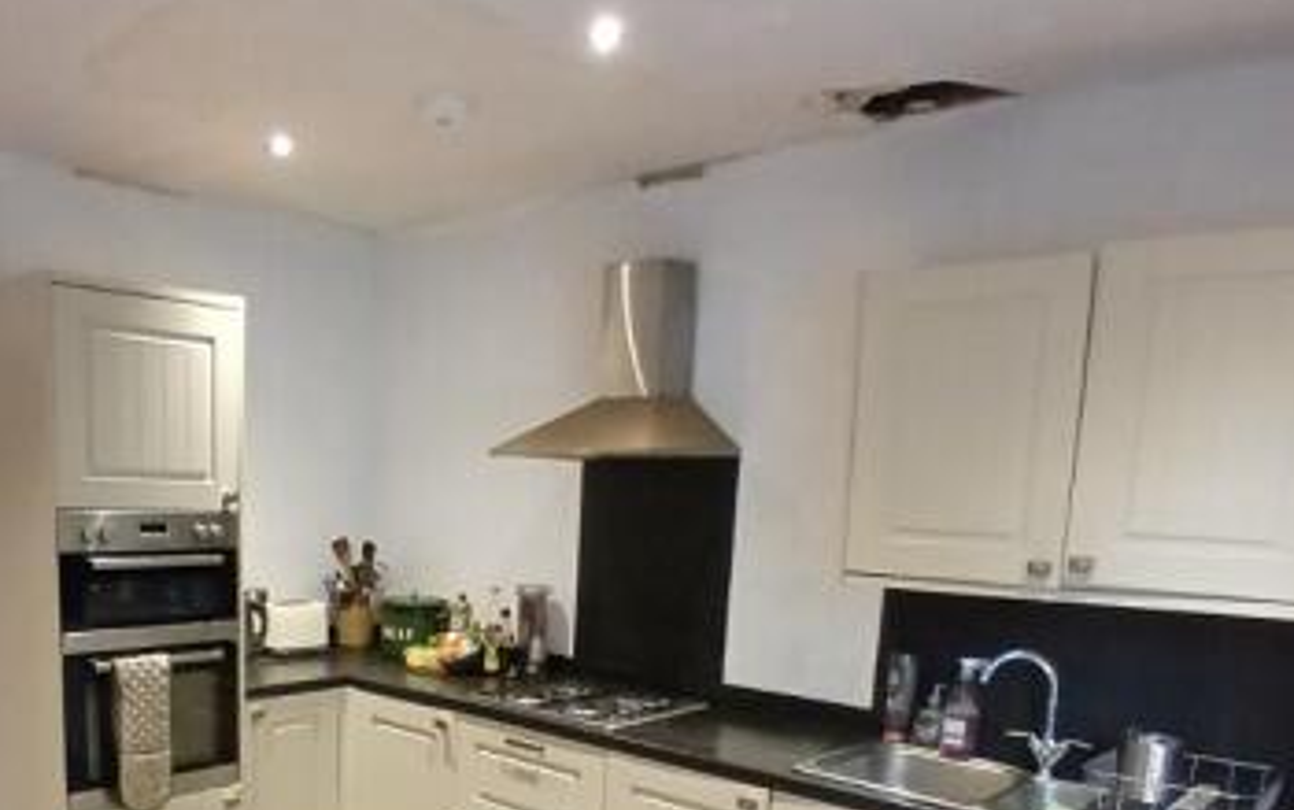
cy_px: 664
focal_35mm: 30
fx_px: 1058
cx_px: 420
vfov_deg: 39.9
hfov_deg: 61.2
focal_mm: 1.4
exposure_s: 1/20
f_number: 2.2
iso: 500
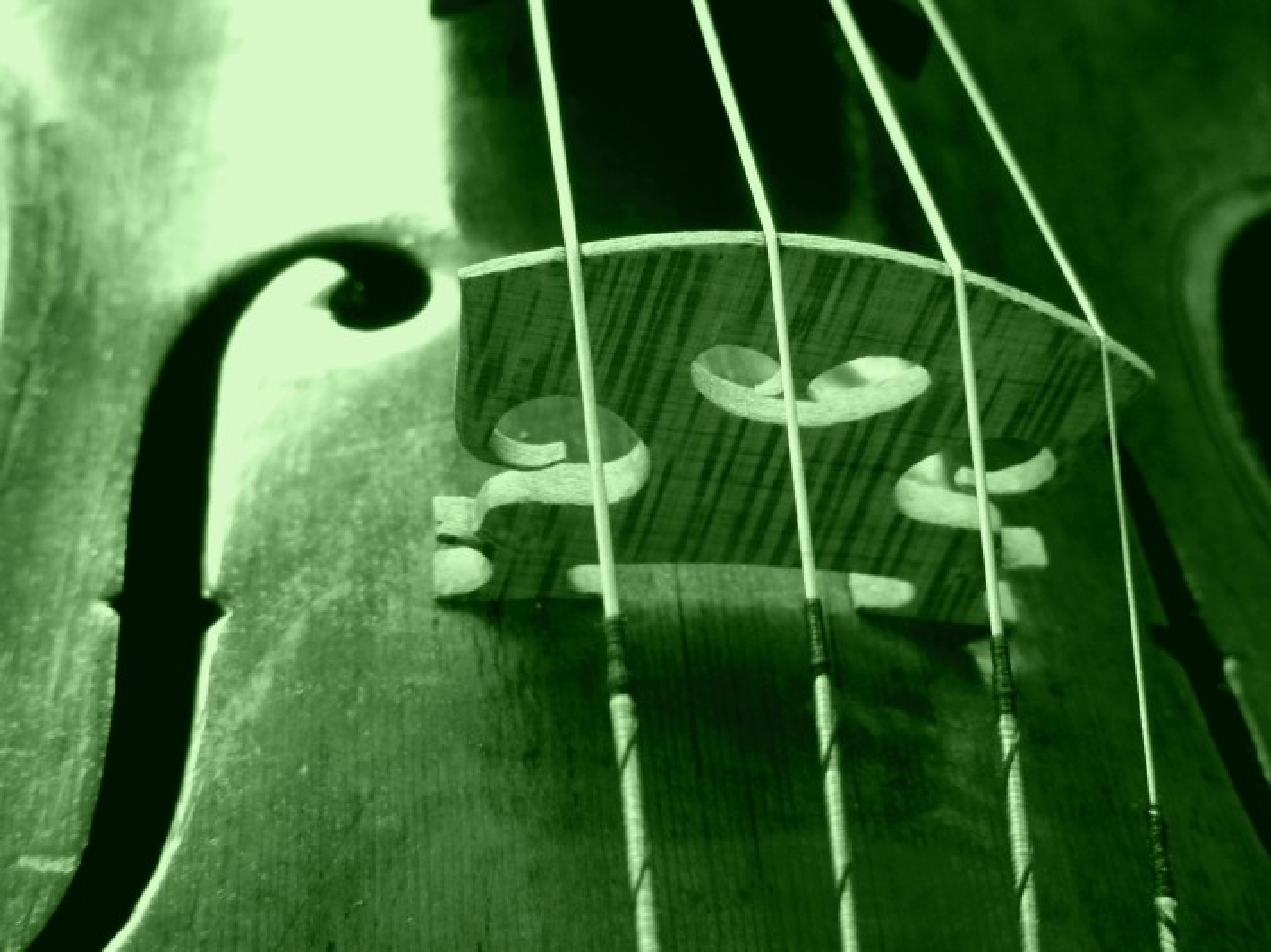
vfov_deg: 24.0
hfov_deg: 31.7
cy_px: 476
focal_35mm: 61
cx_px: 636
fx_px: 2239
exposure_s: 1/13
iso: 400
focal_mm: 11
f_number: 4.5
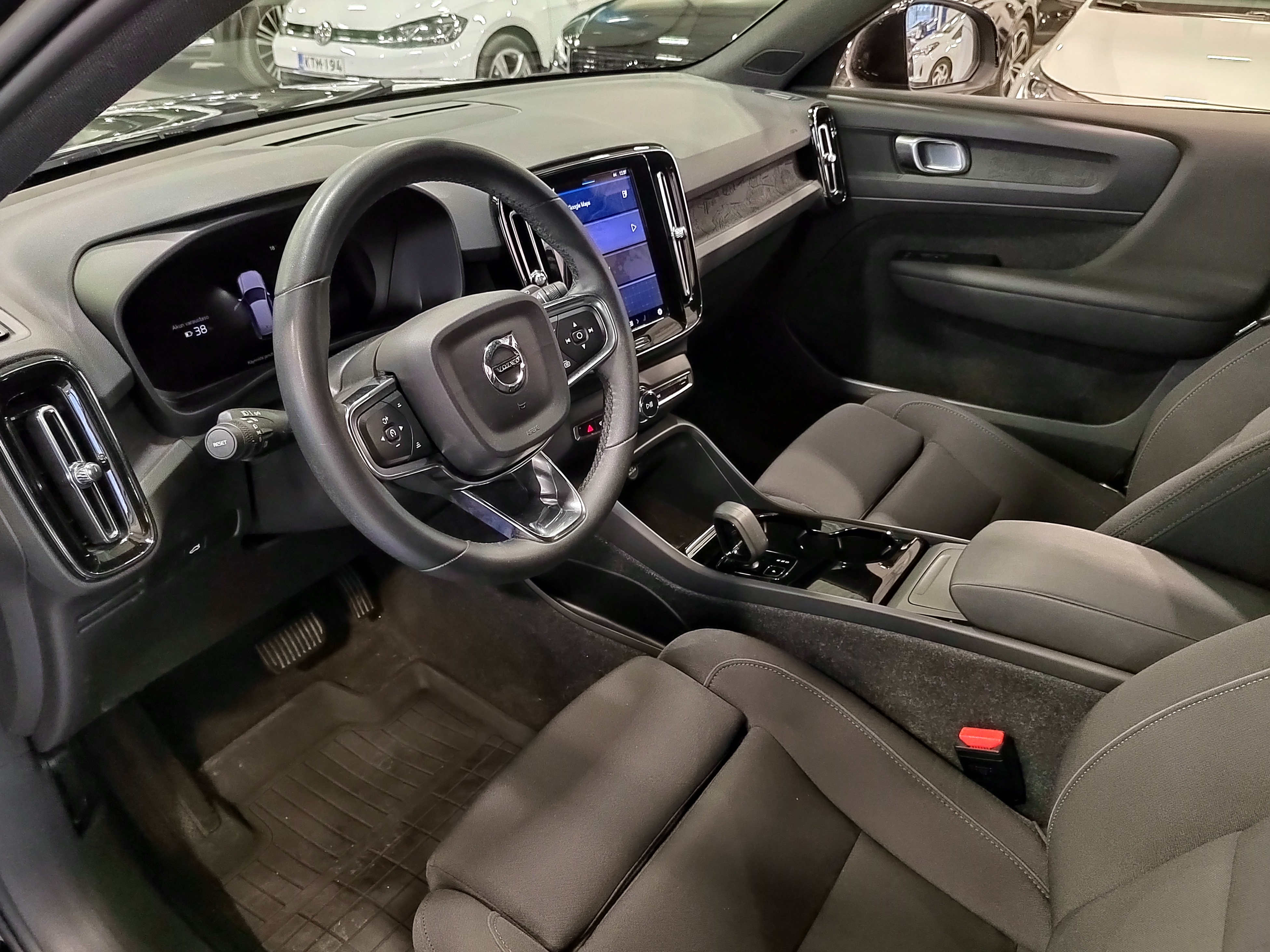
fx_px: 917
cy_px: 476
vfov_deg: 54.9
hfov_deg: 69.4
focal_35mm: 25
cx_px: 635
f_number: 1.9
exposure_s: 1/50
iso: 4680
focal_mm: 5.52
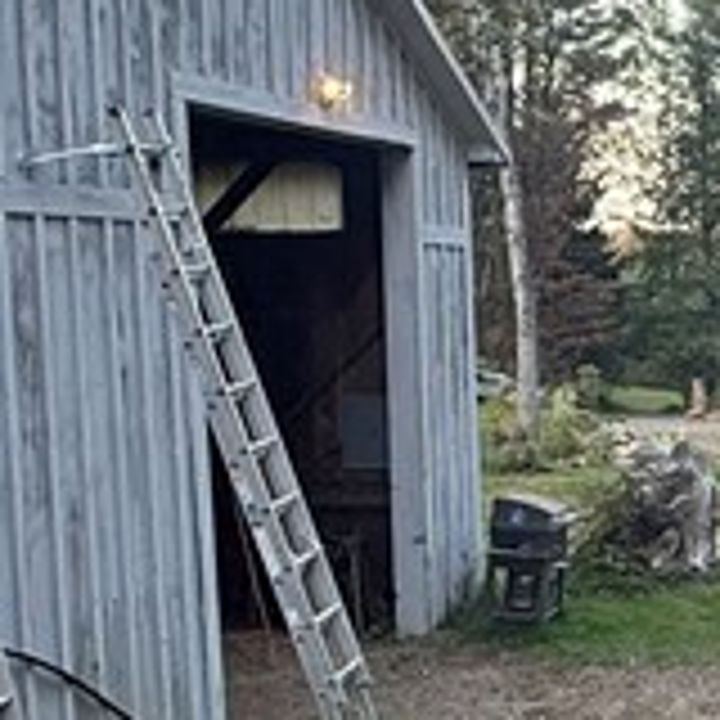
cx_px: 990
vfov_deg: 21.9
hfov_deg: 19.8
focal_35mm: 79
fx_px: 1859
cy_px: 454
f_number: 2.2
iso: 64
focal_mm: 2.22
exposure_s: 1/106
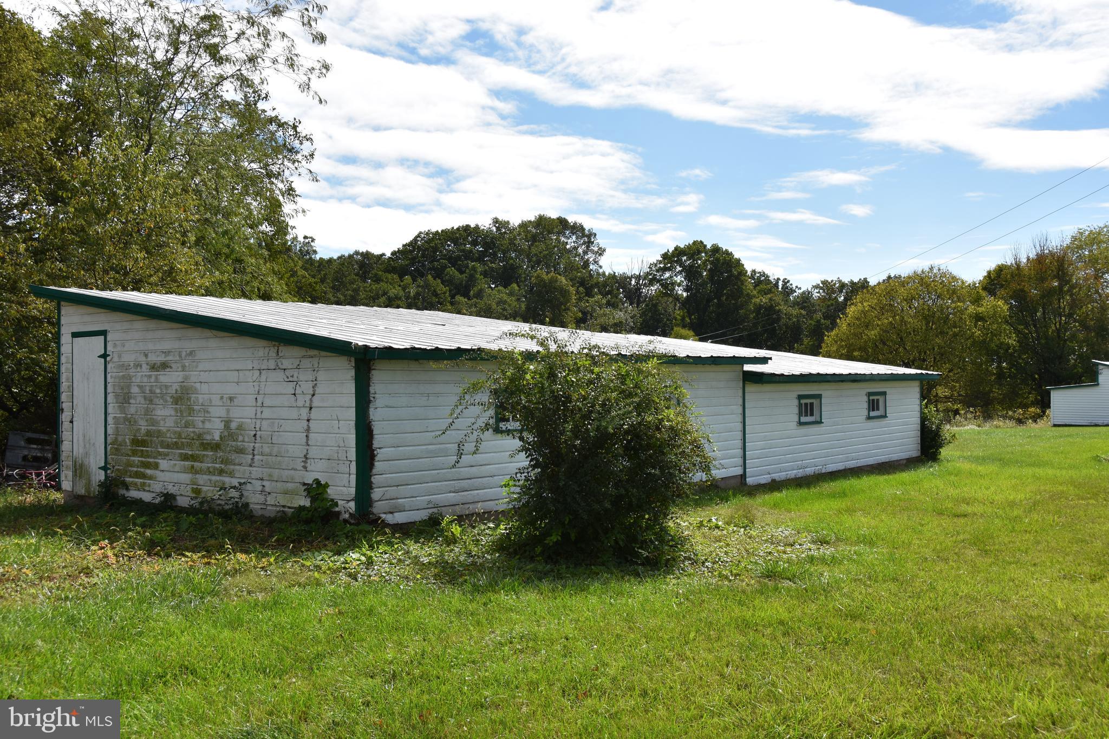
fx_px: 1016
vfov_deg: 40.0
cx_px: 554
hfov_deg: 57.2
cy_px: 370
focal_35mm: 33
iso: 100
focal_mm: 22
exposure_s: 1/250
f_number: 10
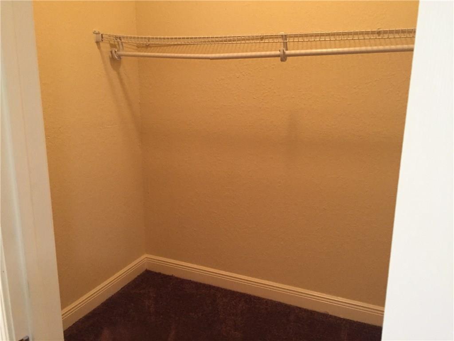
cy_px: 170
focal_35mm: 29
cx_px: 227
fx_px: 380
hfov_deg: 61.7
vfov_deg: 48.2
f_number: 2.2
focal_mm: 4.15
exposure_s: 1/15
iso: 250
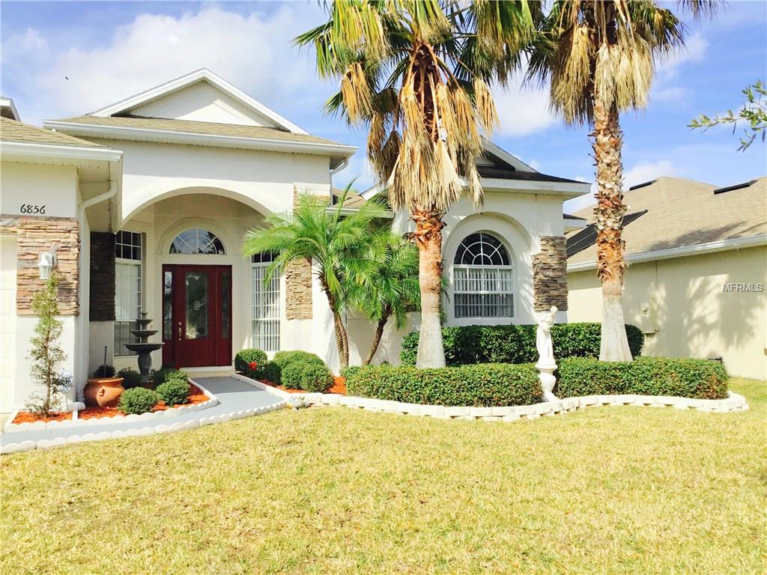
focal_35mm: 31
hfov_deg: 58.4
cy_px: 288
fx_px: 687
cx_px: 384
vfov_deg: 45.4
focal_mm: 3.3
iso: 25
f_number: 2.4
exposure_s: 1/1698
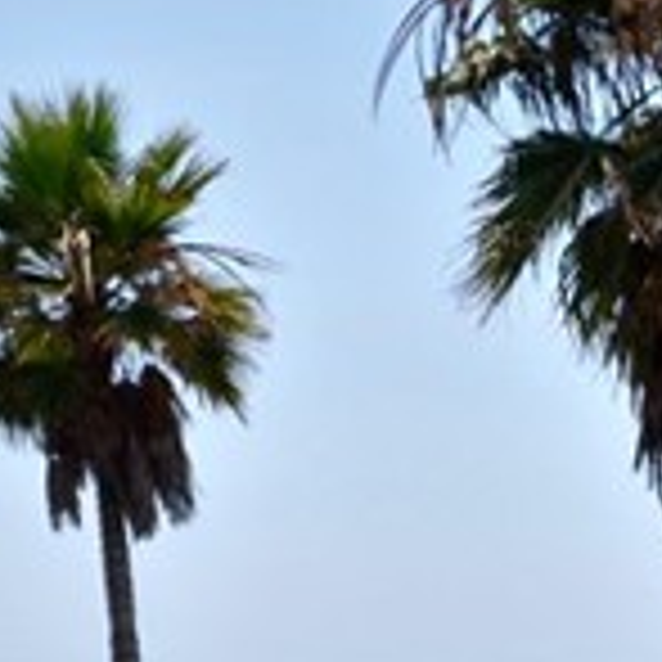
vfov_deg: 7.7
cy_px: 1486
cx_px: 1869
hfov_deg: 7.4
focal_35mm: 213
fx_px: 4609
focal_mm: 24
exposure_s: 1/400
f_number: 10
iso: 200
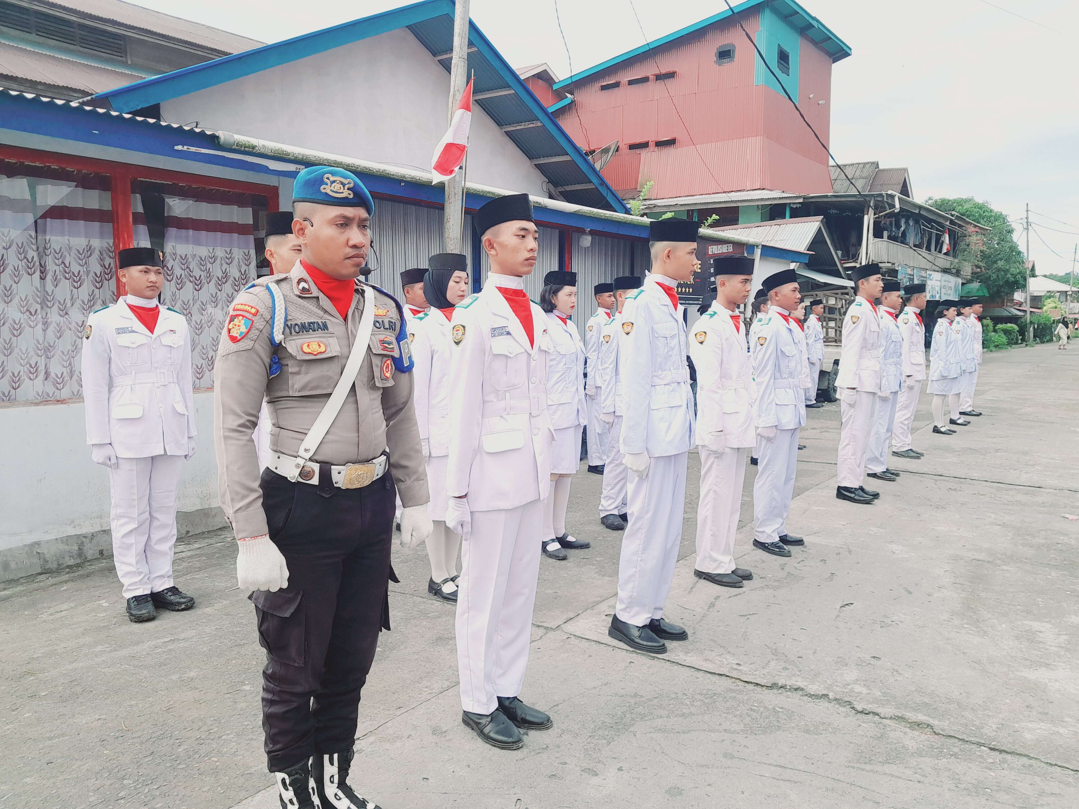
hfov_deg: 65.3
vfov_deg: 51.4
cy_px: 404
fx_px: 842
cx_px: 540
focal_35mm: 27
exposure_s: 1/132
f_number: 1.8
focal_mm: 4
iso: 40
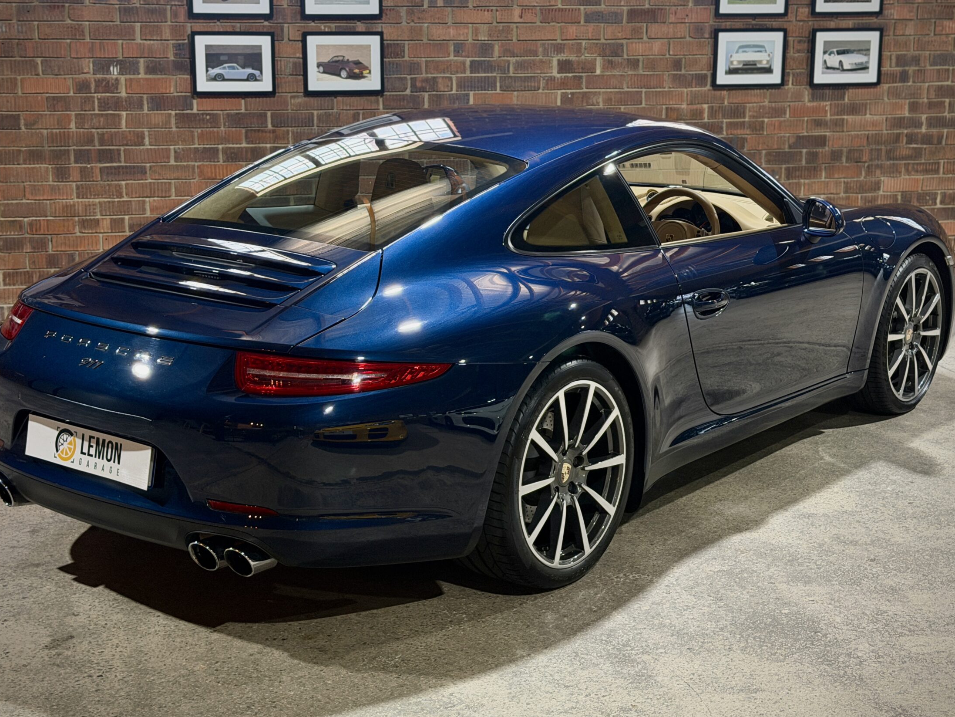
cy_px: 307
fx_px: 1545
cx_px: 467
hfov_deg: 34.3
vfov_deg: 26.1
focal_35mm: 56
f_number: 1.78
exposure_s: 1/33
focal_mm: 6.76
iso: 320
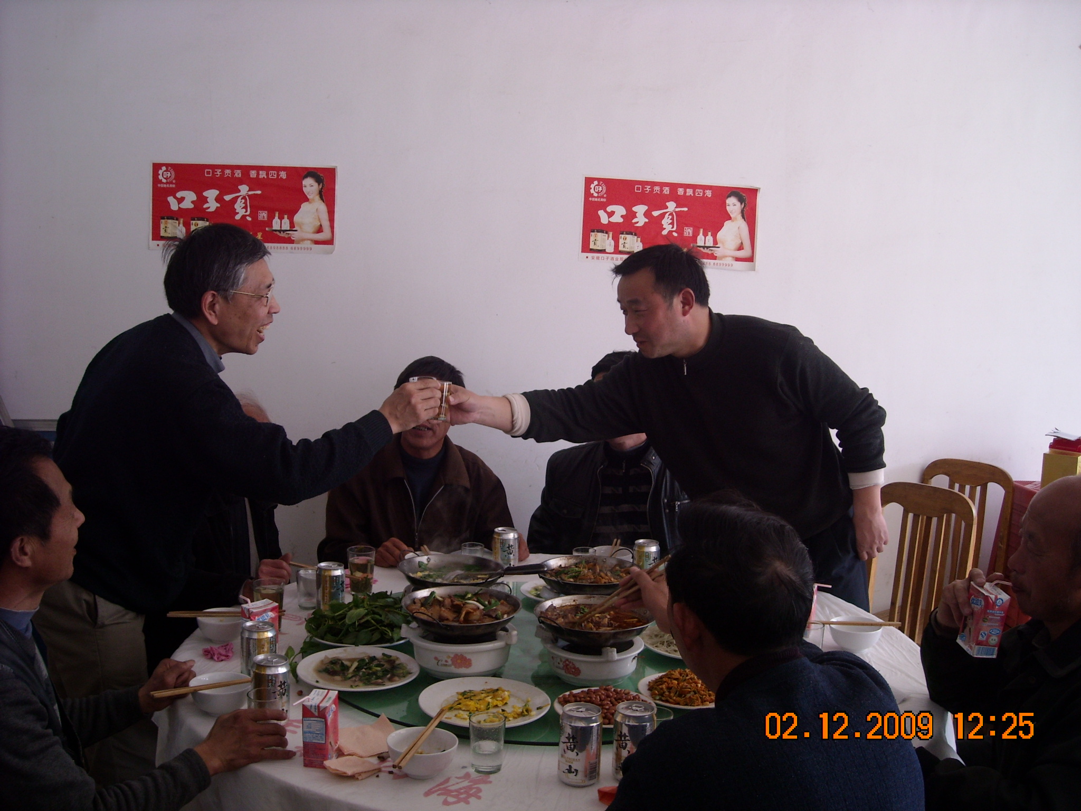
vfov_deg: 40.7
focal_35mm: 35
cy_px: 406
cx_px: 540
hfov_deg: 52.6
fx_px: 1093
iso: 87
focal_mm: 5.7
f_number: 2.8
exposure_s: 1/60
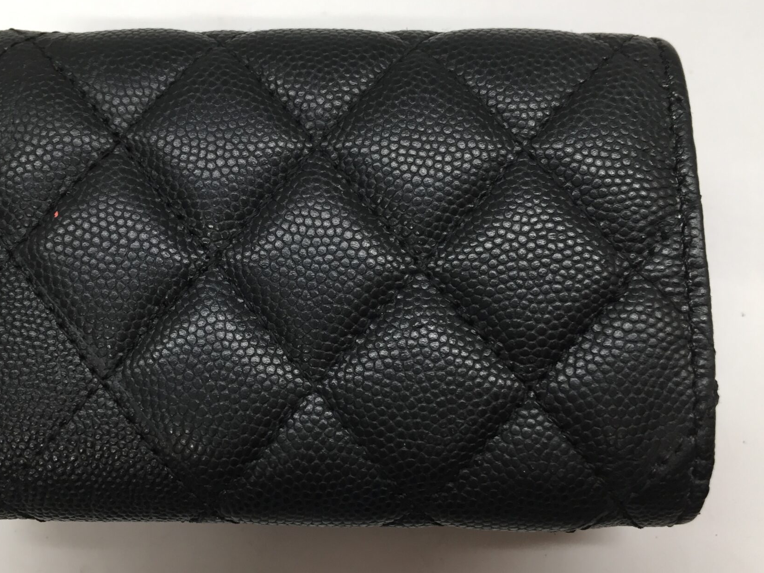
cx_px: 298
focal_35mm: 36
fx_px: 794
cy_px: 299
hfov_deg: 51.0
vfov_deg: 39.6
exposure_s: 1/30
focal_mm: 4.15
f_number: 2.2
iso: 64
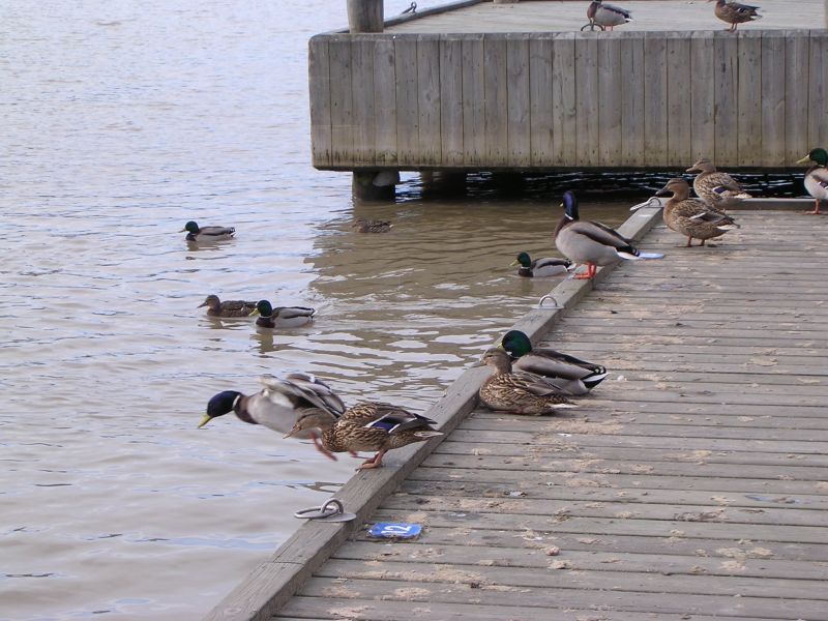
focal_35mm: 115
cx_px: 414
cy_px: 310
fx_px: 2751
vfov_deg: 12.9
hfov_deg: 17.1
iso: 100
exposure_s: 1/190
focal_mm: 17.4
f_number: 4.9
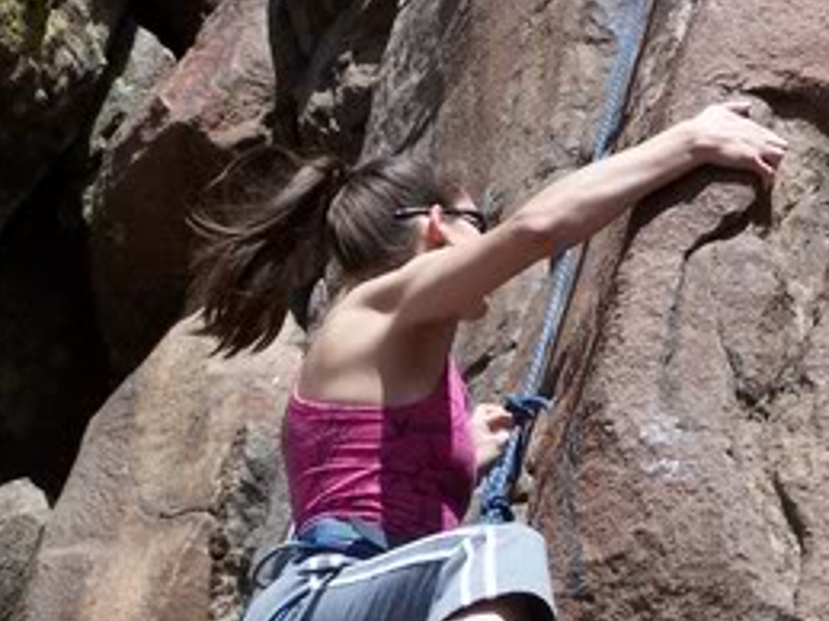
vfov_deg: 8.8
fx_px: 4021
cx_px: 592
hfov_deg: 11.7
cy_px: 482
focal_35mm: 168
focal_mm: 17.5
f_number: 4.5
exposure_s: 1/500
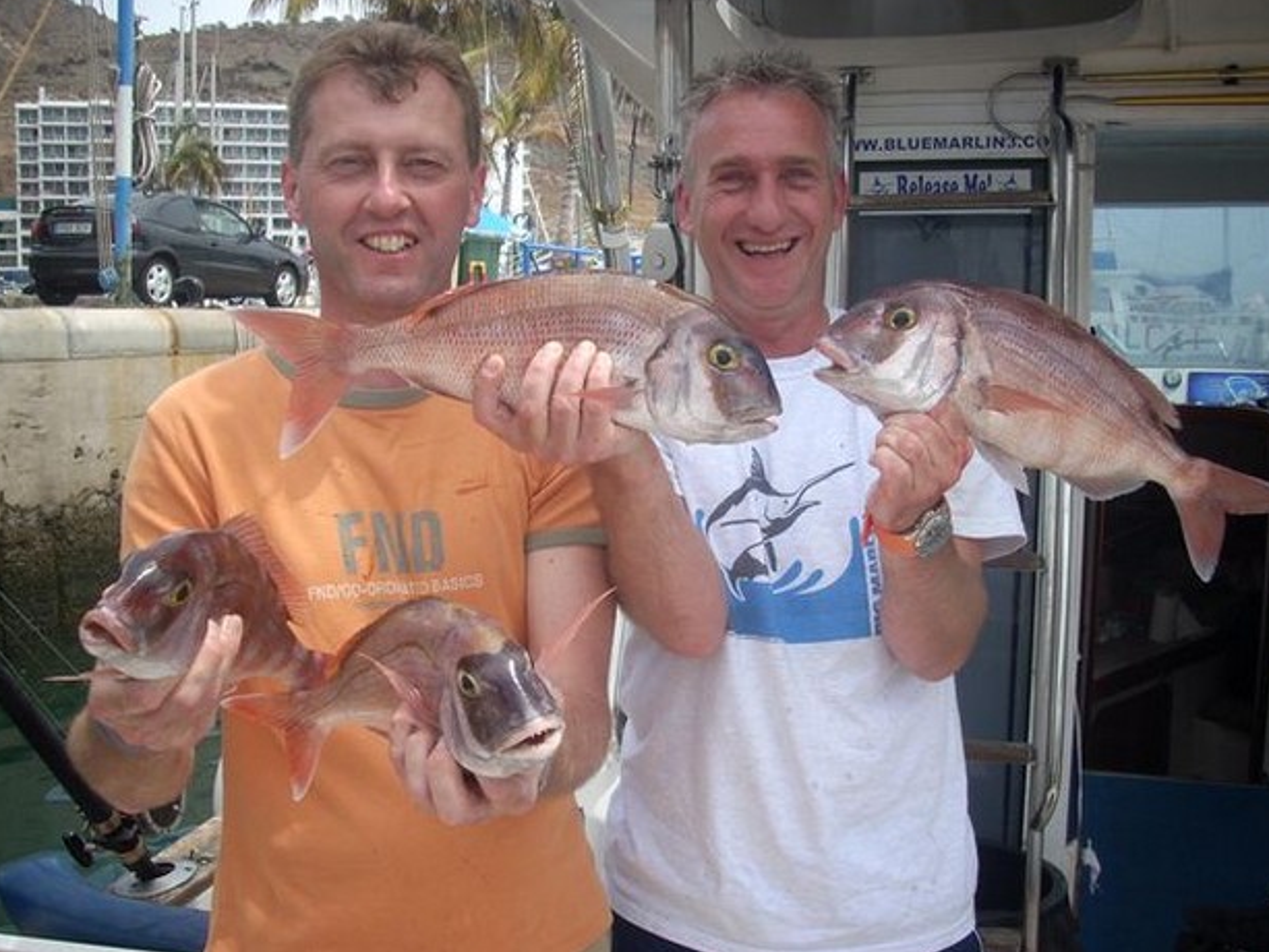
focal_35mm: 38
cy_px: 470
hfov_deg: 49.0
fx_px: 1393
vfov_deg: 37.7
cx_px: 625
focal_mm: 6.2
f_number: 5.6
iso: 64
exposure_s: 1/142
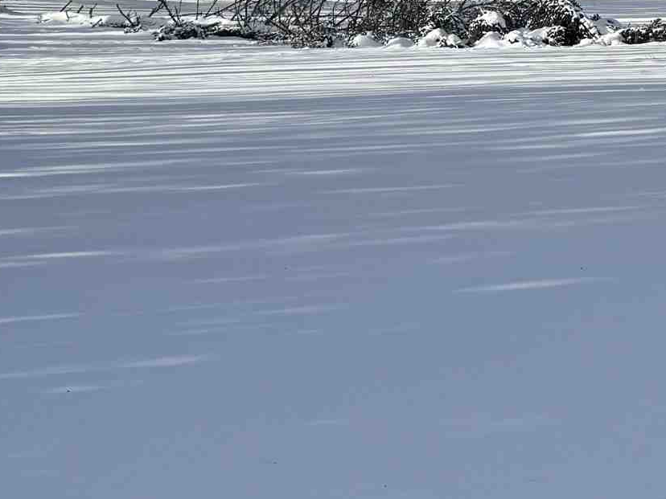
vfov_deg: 15.6
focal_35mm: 89
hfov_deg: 20.9
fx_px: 1712
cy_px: -186
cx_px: 748
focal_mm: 6.76
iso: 80
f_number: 1.78
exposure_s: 1/4310
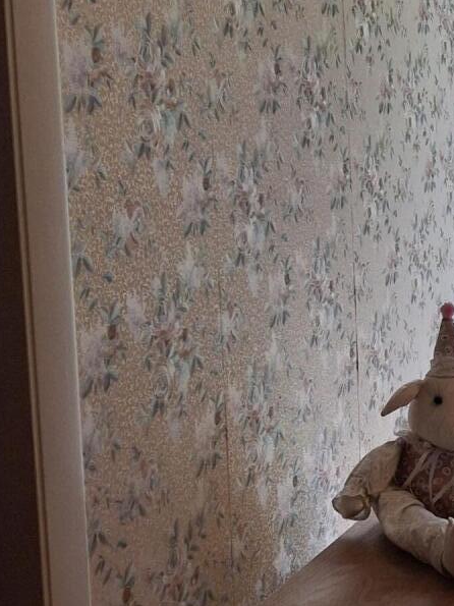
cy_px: 331
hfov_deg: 15.9
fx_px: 1469
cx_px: 719
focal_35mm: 84
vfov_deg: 23.3
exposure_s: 1/100
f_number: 1.8
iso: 40
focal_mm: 4.69
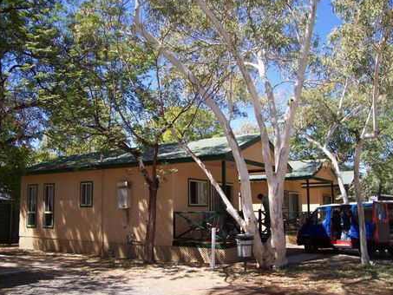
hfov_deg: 51.3
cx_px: 206
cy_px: 152
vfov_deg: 39.7
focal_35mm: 36
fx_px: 409
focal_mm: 5.6
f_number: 2.7
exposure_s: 1/613
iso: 80
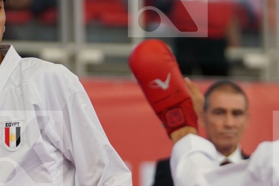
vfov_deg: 3.4
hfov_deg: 5.1
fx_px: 3161
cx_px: 168
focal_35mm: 408
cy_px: 150
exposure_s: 1/1000
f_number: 2.8
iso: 1250
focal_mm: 148
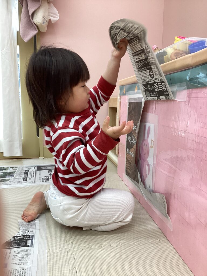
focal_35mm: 31
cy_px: 138
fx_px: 247
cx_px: 104
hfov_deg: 45.4
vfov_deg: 58.4
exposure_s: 1/60
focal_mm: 3.3
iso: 64
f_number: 2.4
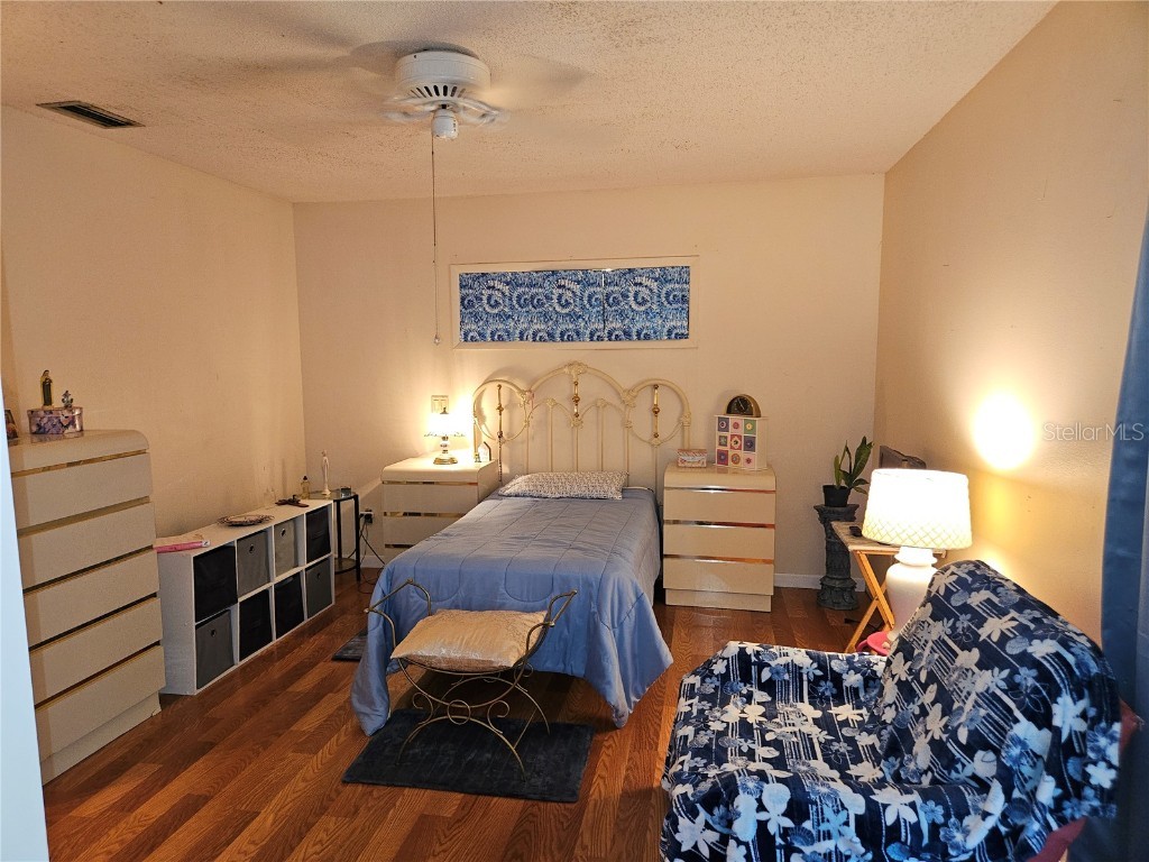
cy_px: 431
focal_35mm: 23
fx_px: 763
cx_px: 574
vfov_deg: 58.9
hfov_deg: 73.9
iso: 100
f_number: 1.8
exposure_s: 1/24
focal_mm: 5.4
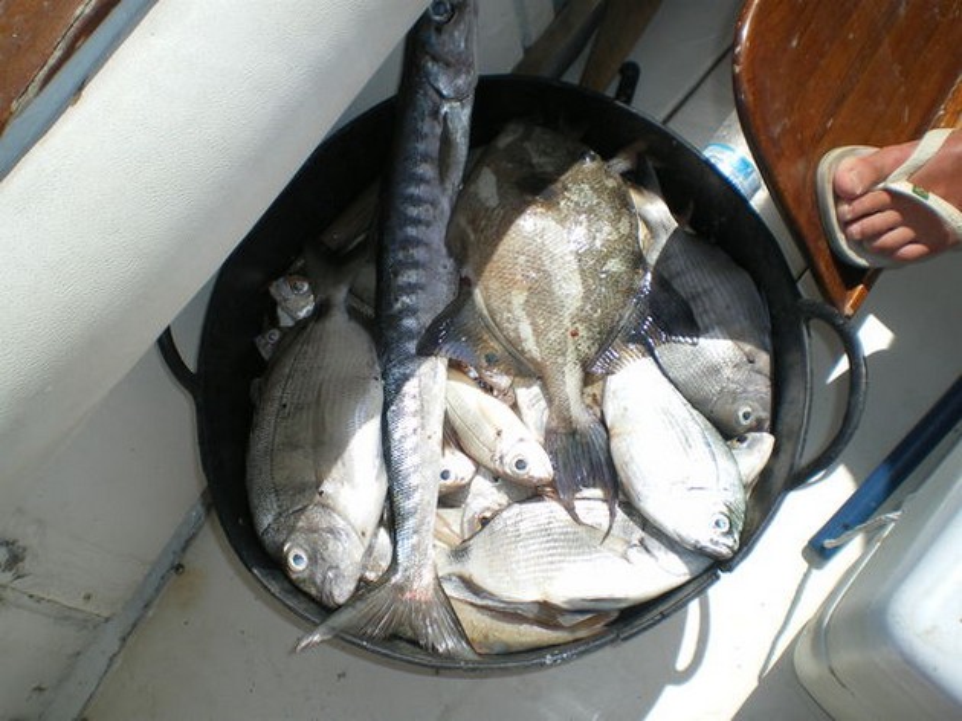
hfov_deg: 51.4
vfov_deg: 39.6
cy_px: 360
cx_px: 481
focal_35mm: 36
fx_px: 1000
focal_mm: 6.3
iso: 50
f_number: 4.6
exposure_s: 1/640
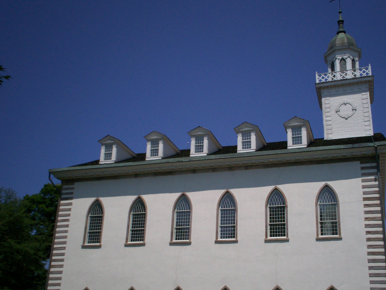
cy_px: 167
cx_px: 220
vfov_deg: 32.8
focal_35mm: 44
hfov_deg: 42.8
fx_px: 491
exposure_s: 1/1464
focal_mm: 6
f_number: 4.5
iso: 100
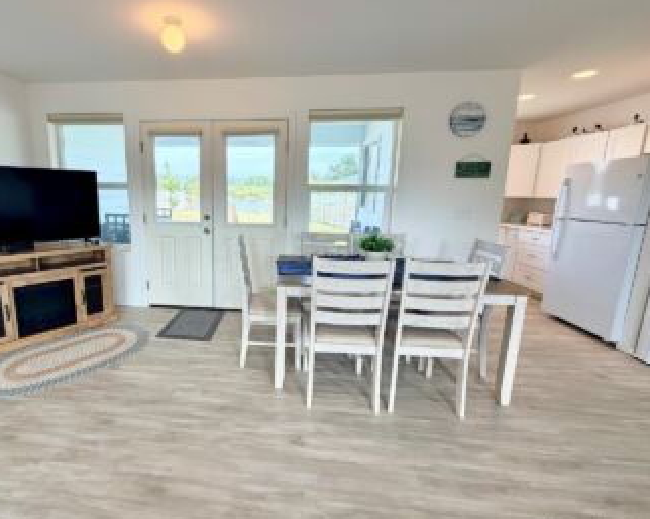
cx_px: 252
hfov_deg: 88.3
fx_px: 327
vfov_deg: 76.9
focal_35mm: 17
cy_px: 250
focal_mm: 2.22
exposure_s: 1/121
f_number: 2.2
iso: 80
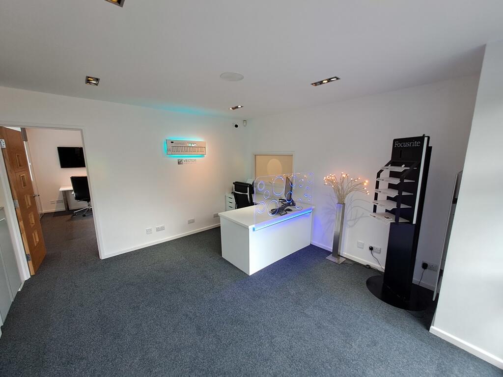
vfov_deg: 89.9
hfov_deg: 106.2
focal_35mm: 13
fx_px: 189
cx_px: 252
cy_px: 188
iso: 125
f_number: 2.2
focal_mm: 1.42
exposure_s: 1/50
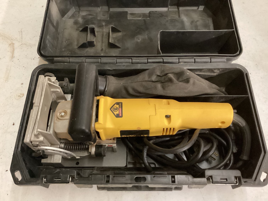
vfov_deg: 45.4
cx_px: 134
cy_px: 100
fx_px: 240
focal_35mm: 31
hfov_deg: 58.3
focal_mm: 3.3
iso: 800
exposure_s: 1/30
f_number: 2.4
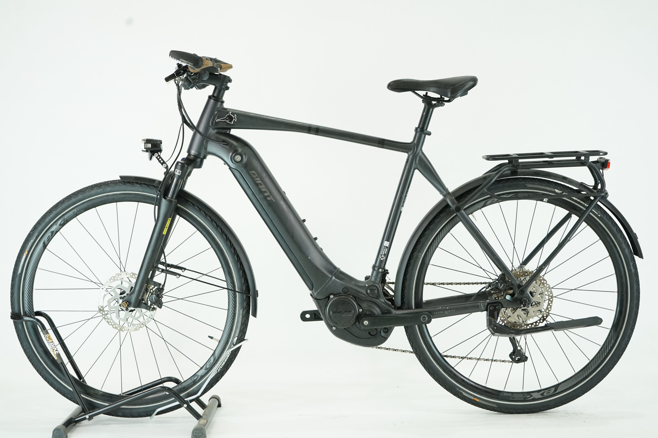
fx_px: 1188
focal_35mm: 65
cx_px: 329
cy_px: 219
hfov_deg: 31.0
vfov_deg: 20.9
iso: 2000
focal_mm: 65
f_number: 5.6
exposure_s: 1/200
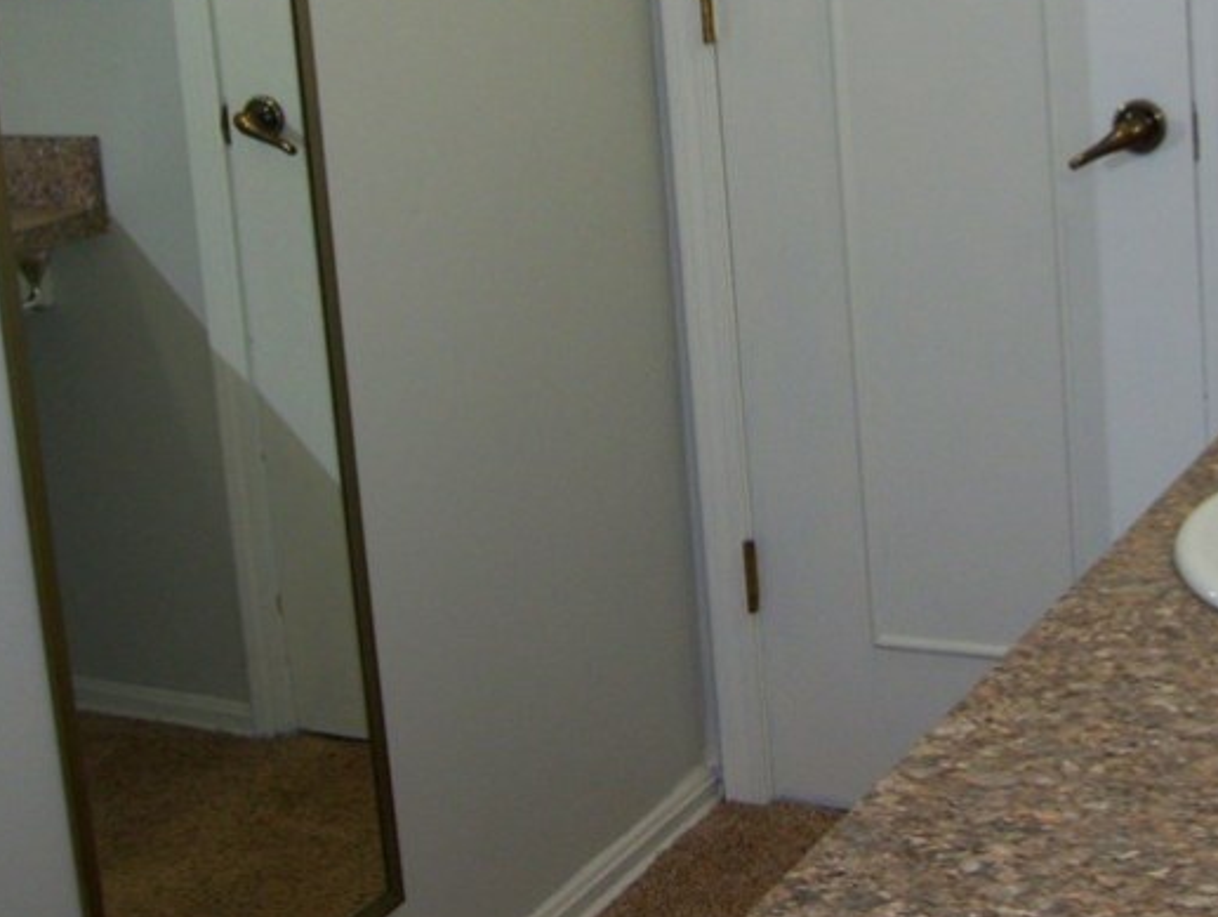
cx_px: 697
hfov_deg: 27.3
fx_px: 2501
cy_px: 116
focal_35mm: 71
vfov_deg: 20.4
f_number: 2.7
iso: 80
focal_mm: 6
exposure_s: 1/60
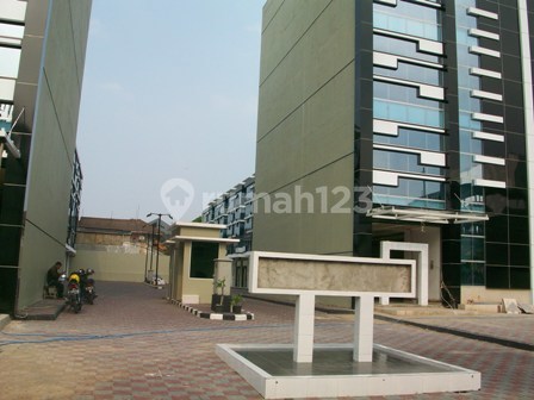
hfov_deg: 54.0
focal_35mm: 34
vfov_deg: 41.8
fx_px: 524
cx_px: 267
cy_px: 200
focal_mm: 5.7
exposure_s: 1/290
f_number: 5.5
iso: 80
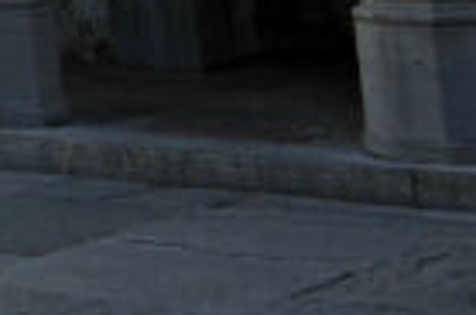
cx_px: -1243
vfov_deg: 4.5
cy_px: -632
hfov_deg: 6.1
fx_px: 3892
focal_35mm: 295
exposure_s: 1/200
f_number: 10
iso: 200
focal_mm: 40
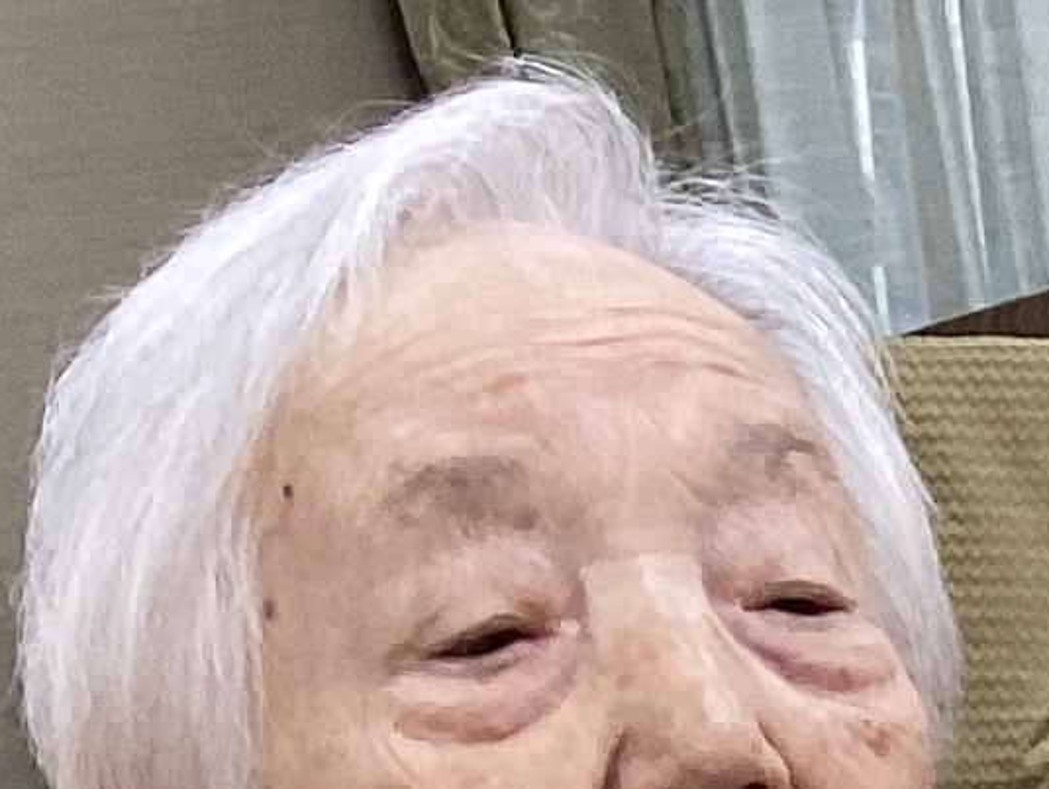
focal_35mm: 189
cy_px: 1554
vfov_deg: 7.6
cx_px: 2333
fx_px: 5731
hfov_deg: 9.5
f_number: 2.4
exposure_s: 1/50
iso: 80
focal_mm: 3.3
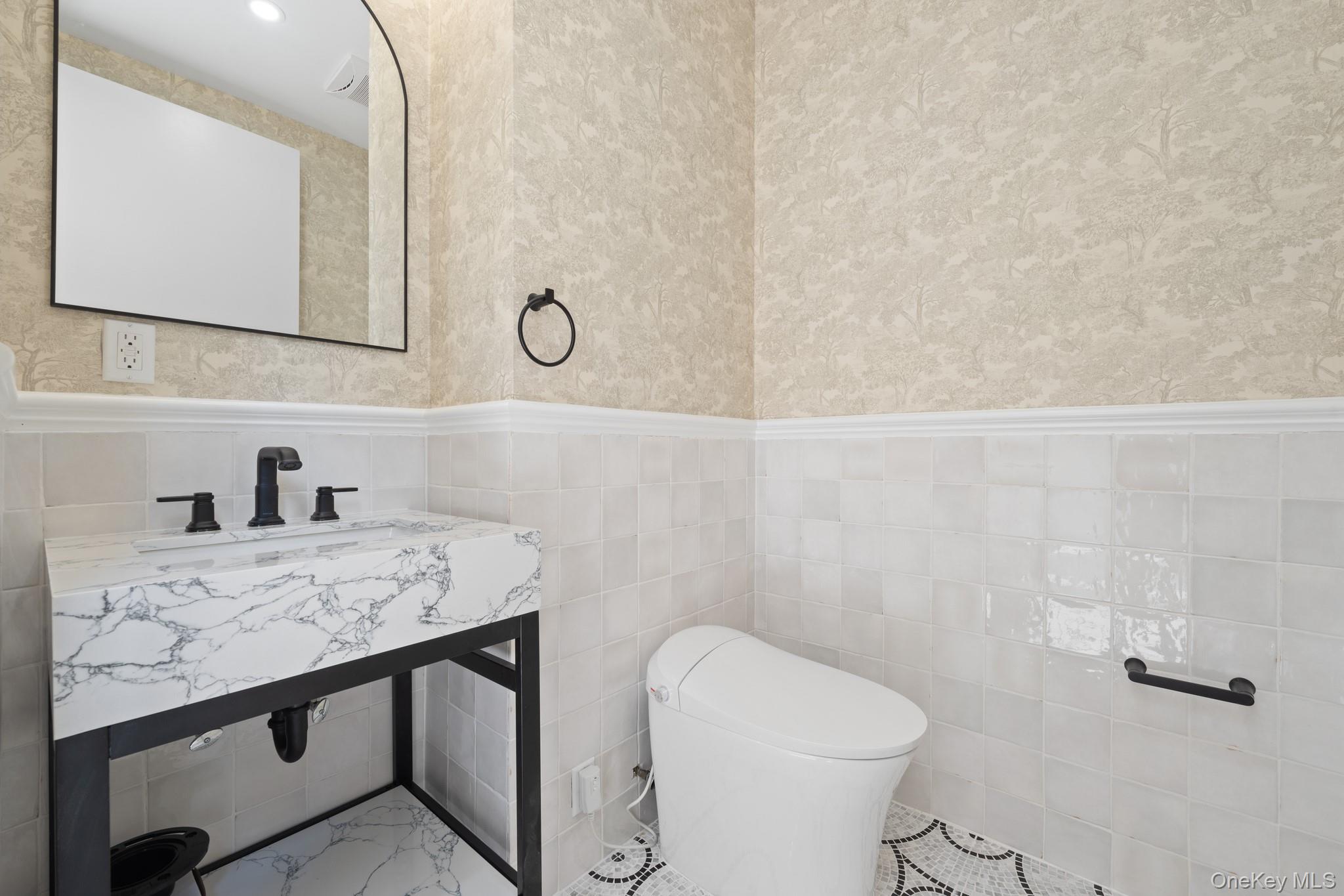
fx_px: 523
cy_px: 448
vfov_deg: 81.2
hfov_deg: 104.3
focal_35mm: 14
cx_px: 672
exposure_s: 1/5
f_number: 10
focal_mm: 14
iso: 250
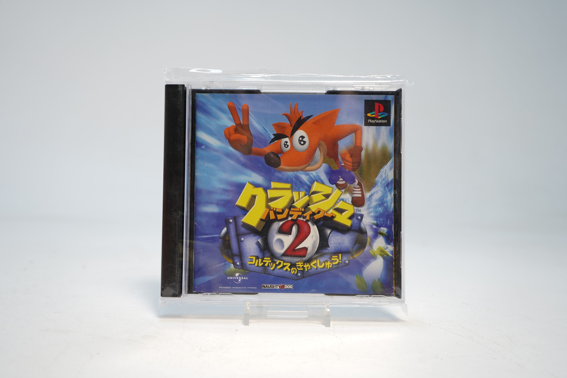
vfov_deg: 38.9
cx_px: 284
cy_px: 189
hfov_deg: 55.8
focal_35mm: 34
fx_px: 535
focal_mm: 34
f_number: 5.6
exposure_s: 1/4
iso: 64
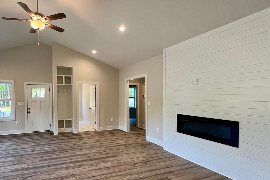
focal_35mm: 19
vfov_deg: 64.3
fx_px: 142
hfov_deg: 84.4
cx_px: 94
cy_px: 102
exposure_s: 1/120
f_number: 1.8
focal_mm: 1.57
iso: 250
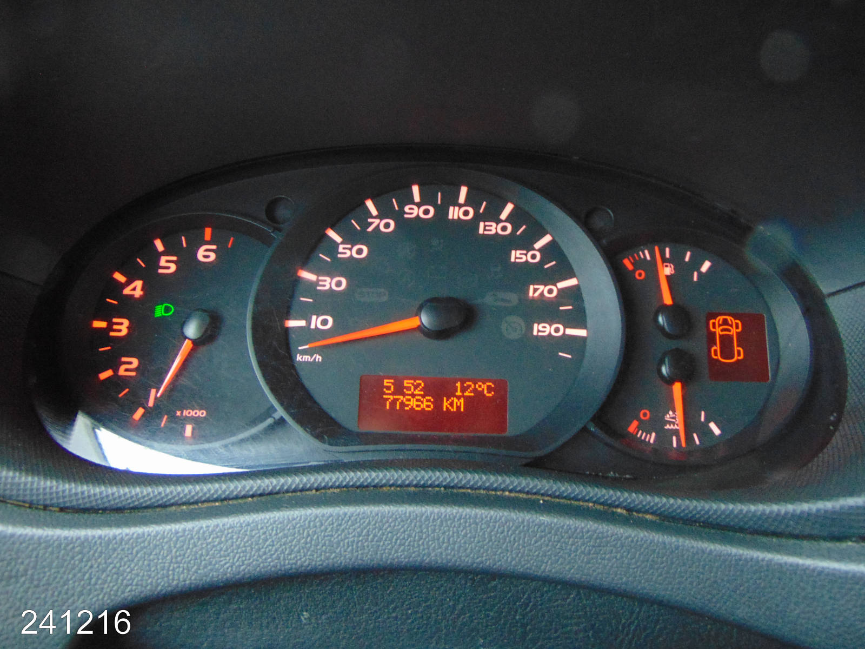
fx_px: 625
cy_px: 324
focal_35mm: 25
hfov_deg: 69.4
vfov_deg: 54.9
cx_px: 432
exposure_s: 1/10
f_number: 3
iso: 400
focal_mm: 4.5
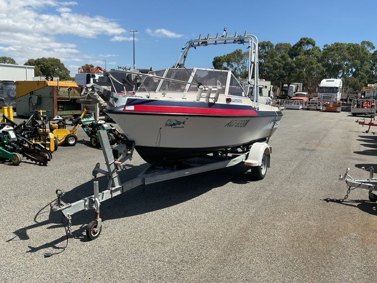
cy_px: 142
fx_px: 316
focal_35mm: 29
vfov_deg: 48.2
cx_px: 188
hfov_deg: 61.7
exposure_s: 1/2320
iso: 16
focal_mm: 3
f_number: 1.8
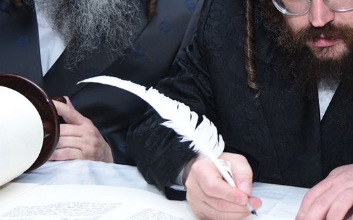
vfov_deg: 14.8
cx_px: 301
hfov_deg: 23.1
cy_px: 59
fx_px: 846
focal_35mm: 88
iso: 640
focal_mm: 44
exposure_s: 1/125
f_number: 4
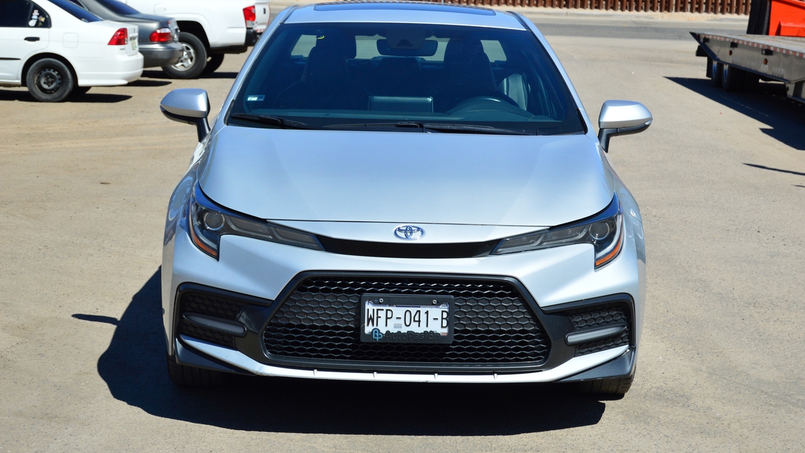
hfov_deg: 25.9
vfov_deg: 14.7
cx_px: 404
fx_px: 1750
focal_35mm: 82
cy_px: 206
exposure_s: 1/1000
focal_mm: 52
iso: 200
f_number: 7.1
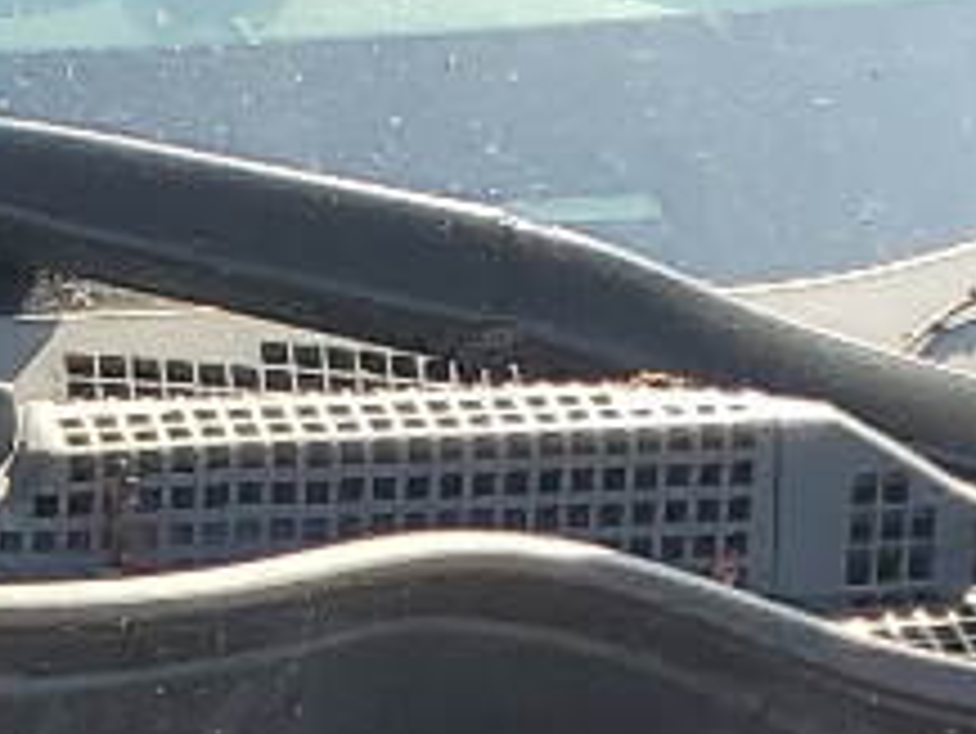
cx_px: -1210
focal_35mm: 192
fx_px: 5416
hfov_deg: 9.4
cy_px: 2243
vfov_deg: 6.9
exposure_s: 1/833
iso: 50
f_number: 1.5
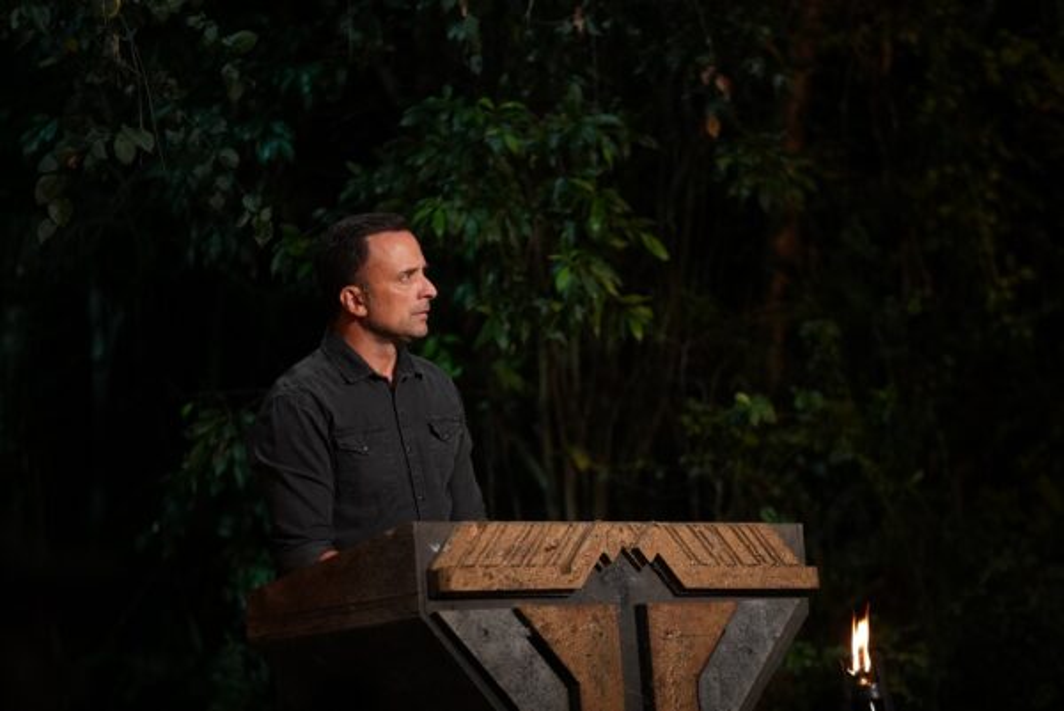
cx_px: 532
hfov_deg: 10.3
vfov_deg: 6.9
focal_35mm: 200
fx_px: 5915
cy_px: 356
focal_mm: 200
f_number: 2.8
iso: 3200
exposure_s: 1/200
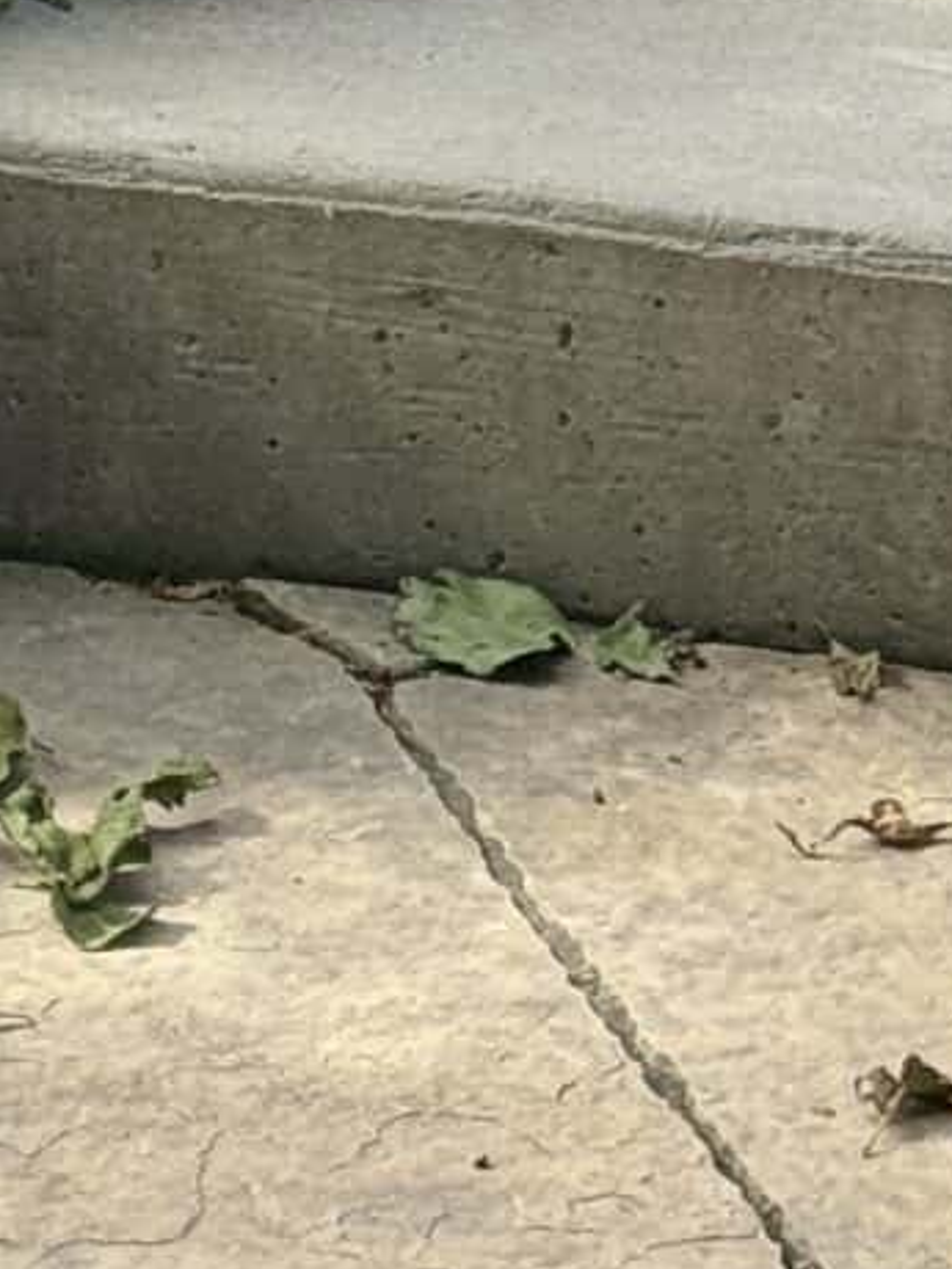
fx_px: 9791
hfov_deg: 5.5
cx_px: -290
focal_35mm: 267
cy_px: -1454
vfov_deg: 7.1
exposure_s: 1/1263
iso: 64
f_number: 1.78
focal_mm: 6.76
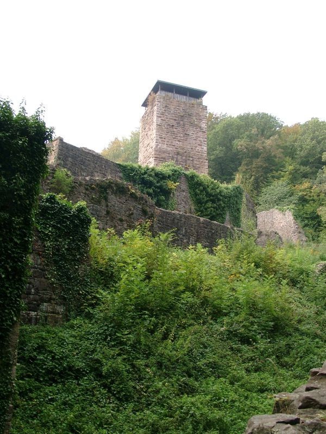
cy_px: 217
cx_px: 163
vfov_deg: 54.0
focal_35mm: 34
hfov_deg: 41.8
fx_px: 427
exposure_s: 1/91.7
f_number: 4
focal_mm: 7.13
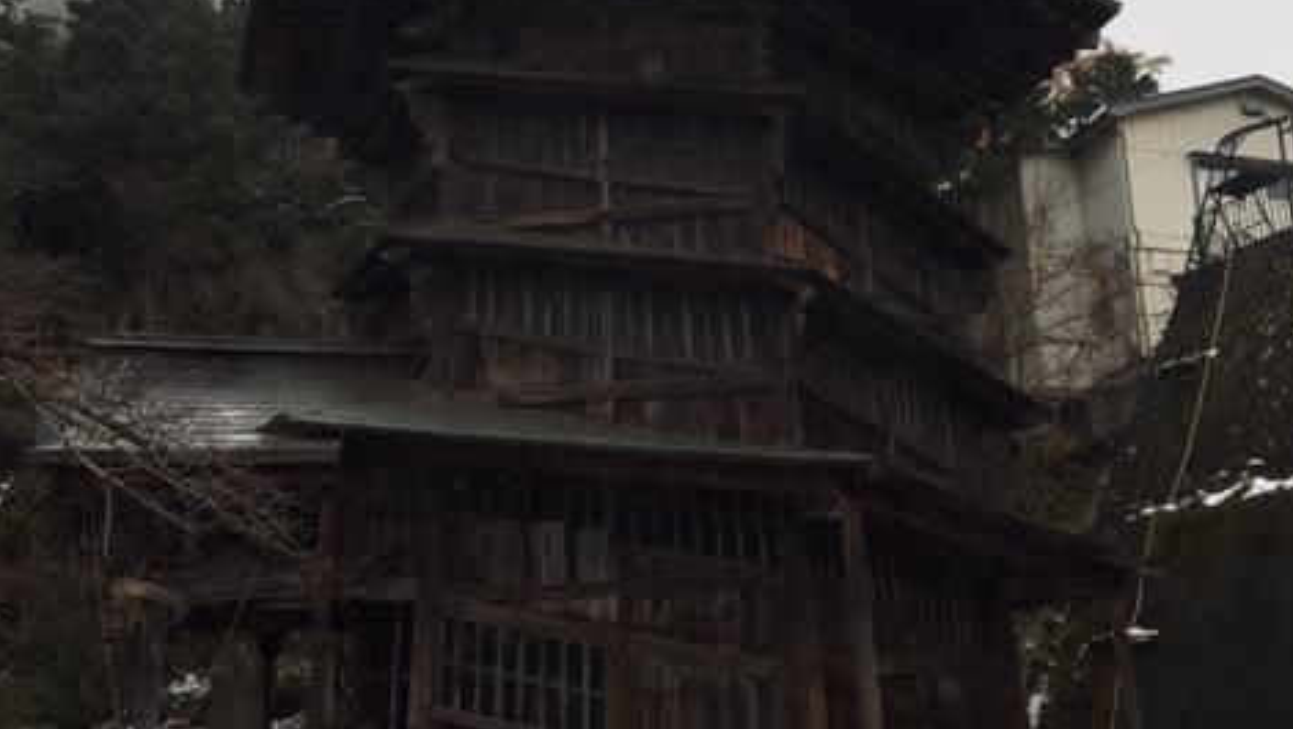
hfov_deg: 47.3
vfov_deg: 27.6
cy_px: 248
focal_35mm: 43
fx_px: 1475
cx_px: 652
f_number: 2.2
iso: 25
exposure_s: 1/330
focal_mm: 4.2
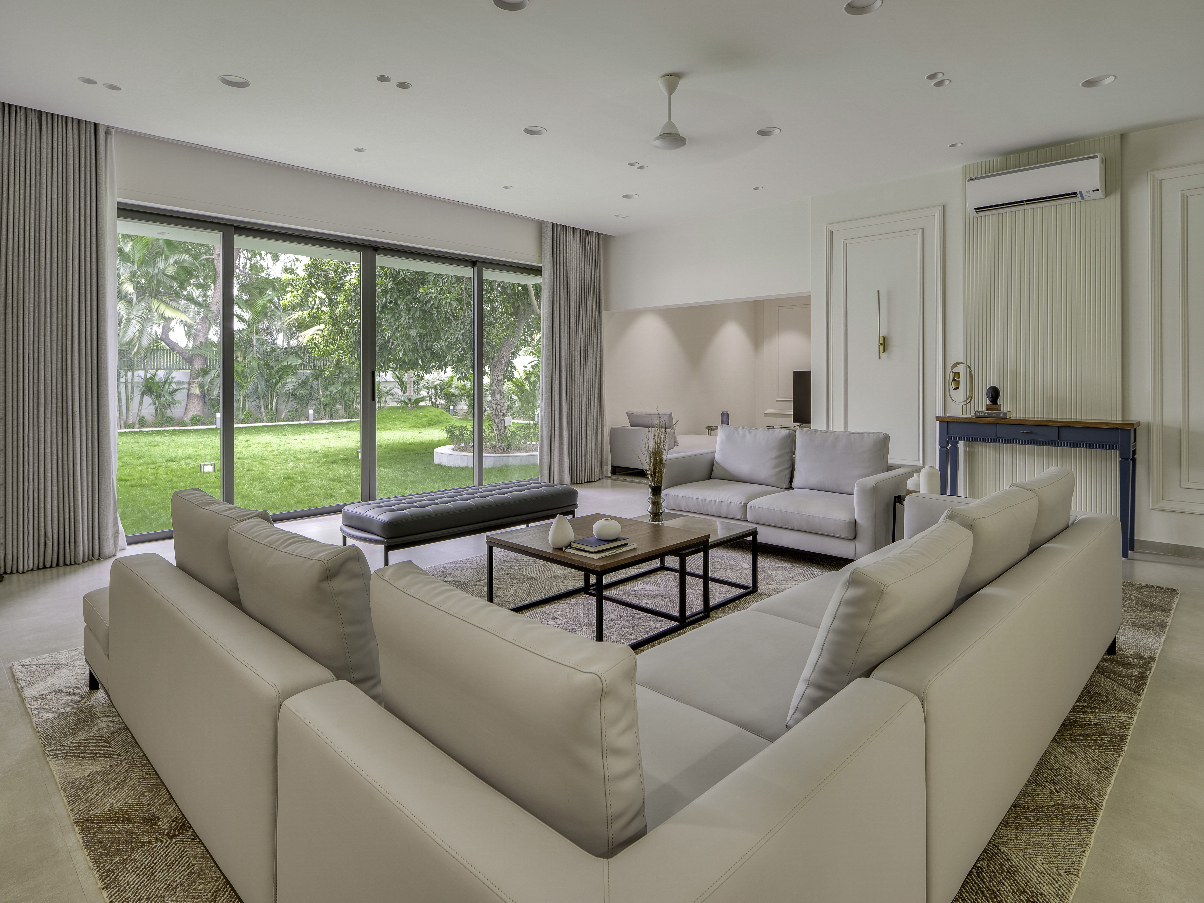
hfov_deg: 84.7
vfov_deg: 68.7
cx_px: 602
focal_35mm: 19
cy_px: 452
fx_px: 661
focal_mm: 24
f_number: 11
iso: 100
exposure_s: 1/2.1
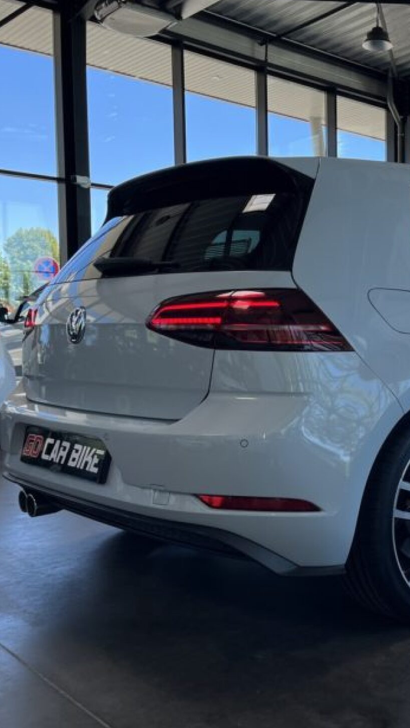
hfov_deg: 28.9
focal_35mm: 39
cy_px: 366
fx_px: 754
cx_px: 389
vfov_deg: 51.6
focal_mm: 5.1
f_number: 1.6
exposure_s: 1/357
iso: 50
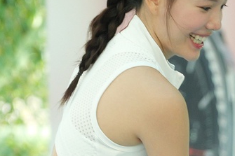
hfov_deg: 2.4
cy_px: 301
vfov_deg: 1.6
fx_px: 5526
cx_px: 389
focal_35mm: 847
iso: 2000
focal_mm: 142
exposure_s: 1/640
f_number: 2.8
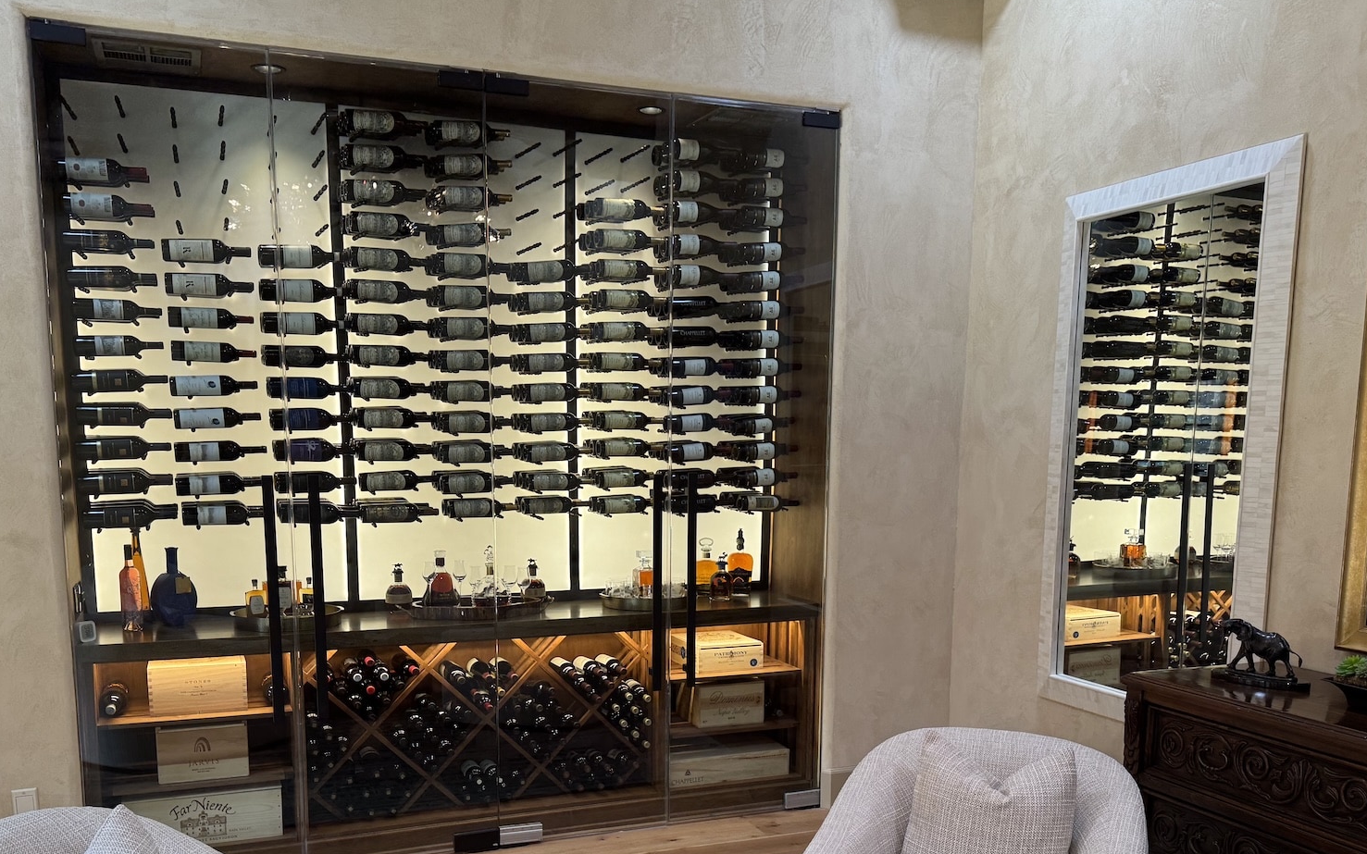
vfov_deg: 39.8
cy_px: 613
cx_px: 652
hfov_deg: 61.2
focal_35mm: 31
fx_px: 1155
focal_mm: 6.76
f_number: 1.78
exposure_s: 1/120
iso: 125
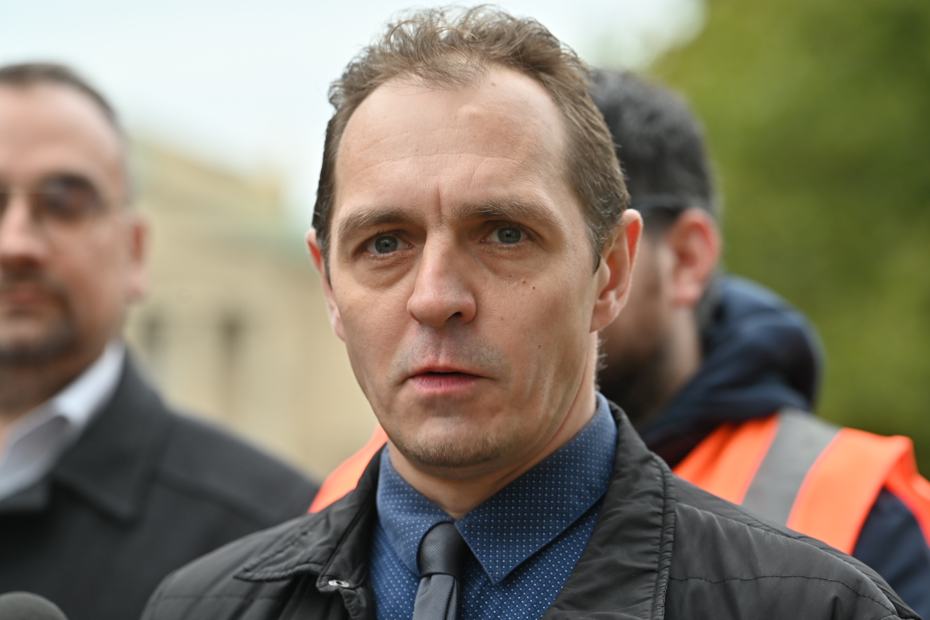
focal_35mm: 140
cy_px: 310
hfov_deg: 14.7
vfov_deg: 9.8
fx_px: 3616
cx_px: 465
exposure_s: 1/200
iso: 125
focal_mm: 140
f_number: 4.5
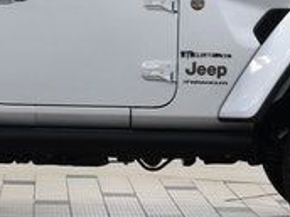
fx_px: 1617
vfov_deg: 7.7
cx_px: 30
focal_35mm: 193
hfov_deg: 10.2
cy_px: 38
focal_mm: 36
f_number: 5.6
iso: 1600
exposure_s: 1/60
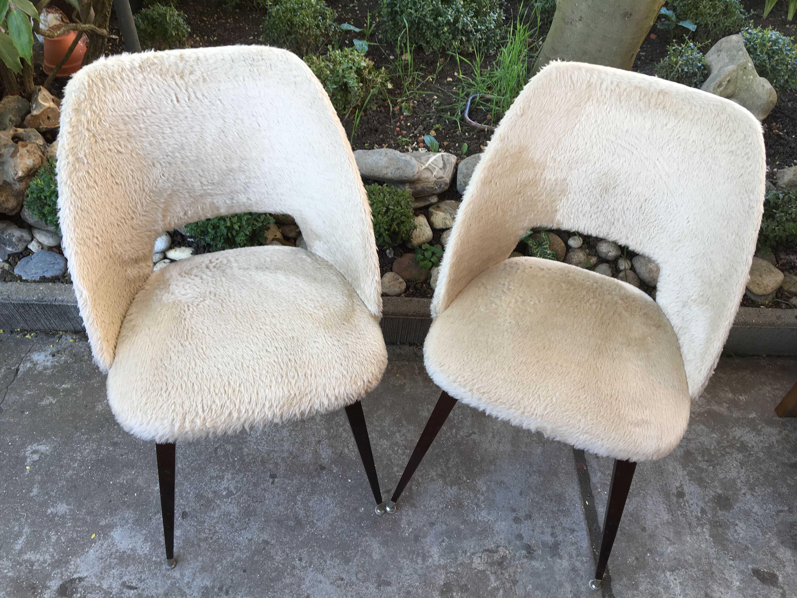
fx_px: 668
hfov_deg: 61.7
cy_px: 299
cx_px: 398
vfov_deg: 48.2
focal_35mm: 29
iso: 25
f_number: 2.2
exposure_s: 1/50
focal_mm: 4.15
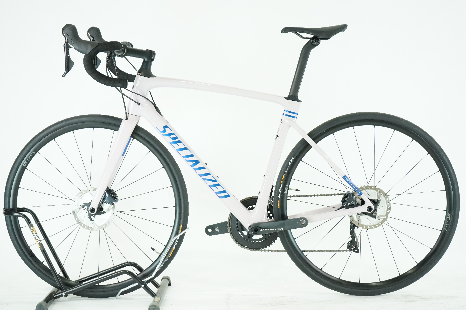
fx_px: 906
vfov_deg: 19.5
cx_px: 233
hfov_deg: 28.8
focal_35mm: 70
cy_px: 155
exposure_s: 1/200
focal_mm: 70
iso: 2500
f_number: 5.6
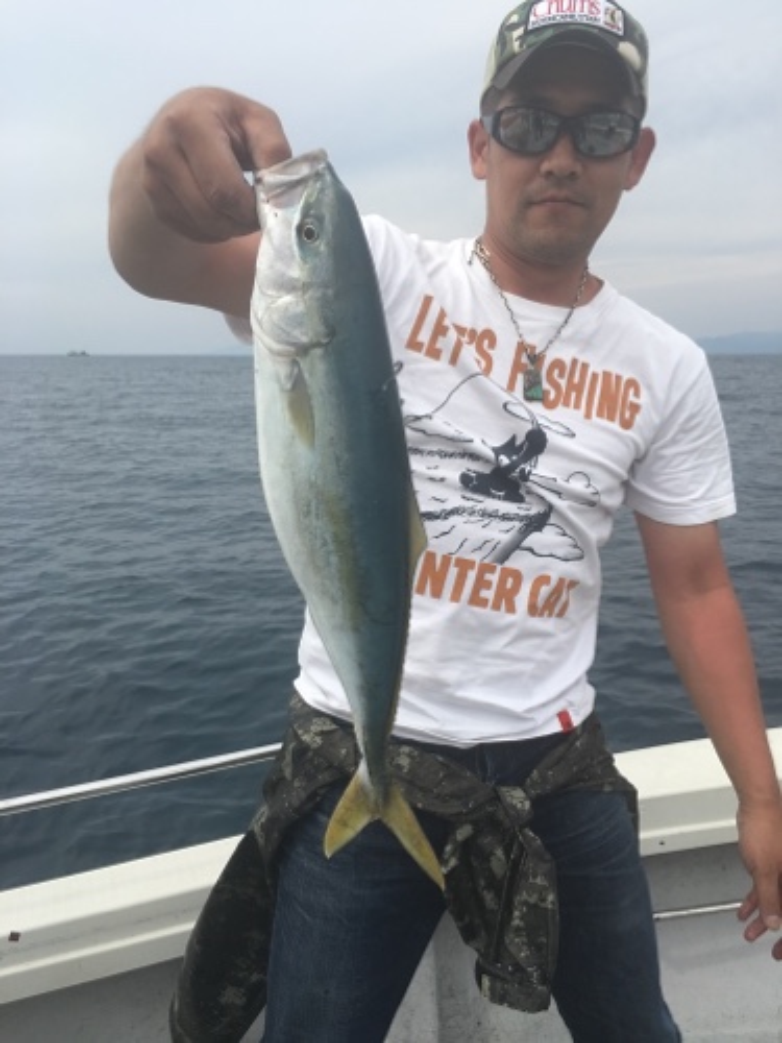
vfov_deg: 61.7
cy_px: 522
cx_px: 391
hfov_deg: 48.2
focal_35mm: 29
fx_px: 874
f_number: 2.2
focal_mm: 4.15
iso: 25
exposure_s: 1/1304
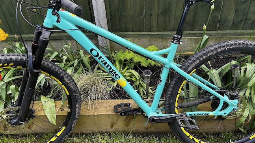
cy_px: 67
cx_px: 132
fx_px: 237
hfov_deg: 56.6
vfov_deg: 33.7
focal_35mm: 35
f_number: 1.5
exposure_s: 1/312
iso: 50
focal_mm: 5.7
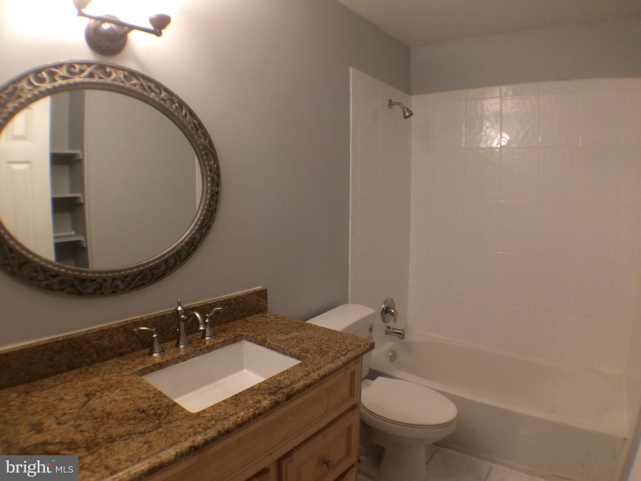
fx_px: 537
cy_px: 240
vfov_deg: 48.2
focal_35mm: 29
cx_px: 320
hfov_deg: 61.7
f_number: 2.2
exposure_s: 1/30
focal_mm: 4.15
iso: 160
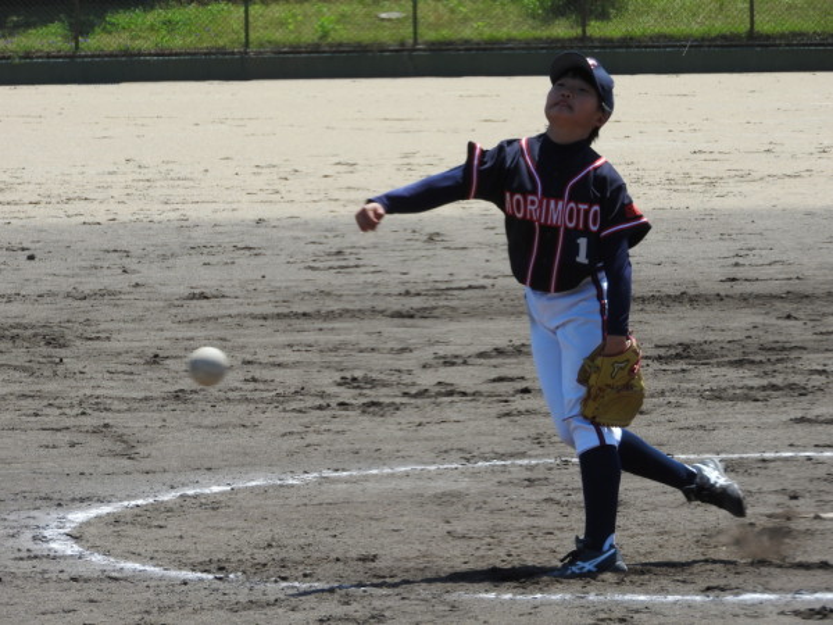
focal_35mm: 270
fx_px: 6497
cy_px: 312
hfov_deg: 7.3
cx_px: 416
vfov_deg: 5.5
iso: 100
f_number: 5.5
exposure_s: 1/500
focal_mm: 48.4
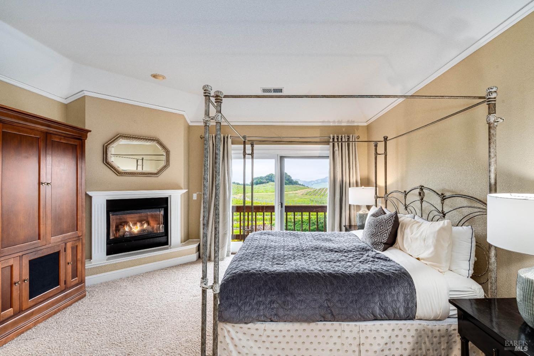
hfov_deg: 96.7
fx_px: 237
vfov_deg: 73.7
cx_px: 267
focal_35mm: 16
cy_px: 178
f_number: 11
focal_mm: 16
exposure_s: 1/125
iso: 320
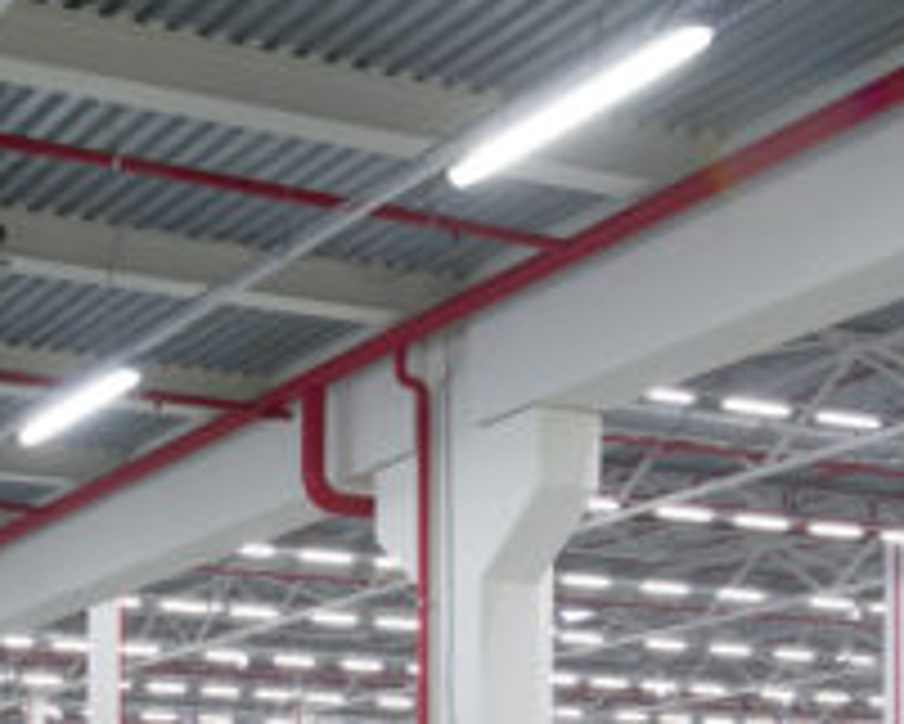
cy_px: 1007
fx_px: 1713
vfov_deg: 21.1
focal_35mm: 64
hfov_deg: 24.9
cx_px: -324
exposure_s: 1/5
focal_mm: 14
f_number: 8
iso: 200
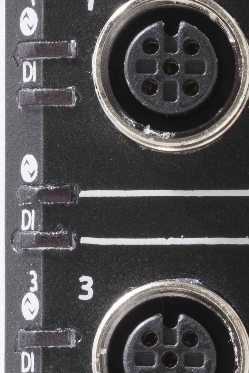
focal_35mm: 563
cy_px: 341
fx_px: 5838
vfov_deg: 3.7
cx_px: 401
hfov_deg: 2.4
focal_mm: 105
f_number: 25
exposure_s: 1/125
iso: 125
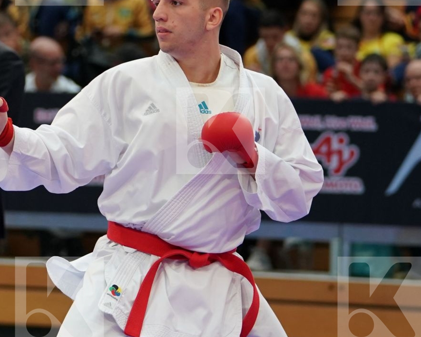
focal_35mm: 292
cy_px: 131
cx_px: 59
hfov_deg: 6.6
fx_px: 3638
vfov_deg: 5.3
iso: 1600
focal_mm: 102
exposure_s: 1/1000
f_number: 2.8
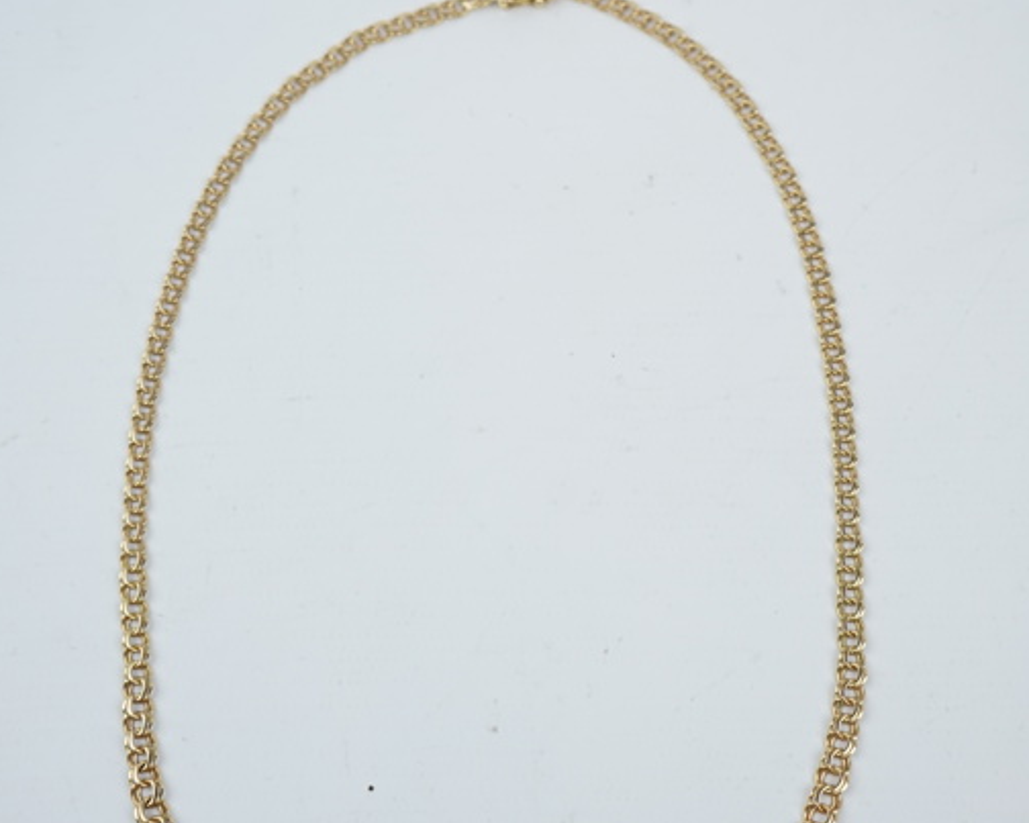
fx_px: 1888
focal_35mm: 62
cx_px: 512
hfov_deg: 30.5
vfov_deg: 24.6
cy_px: 478
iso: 100
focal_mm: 37
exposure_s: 1/125
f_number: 4.5
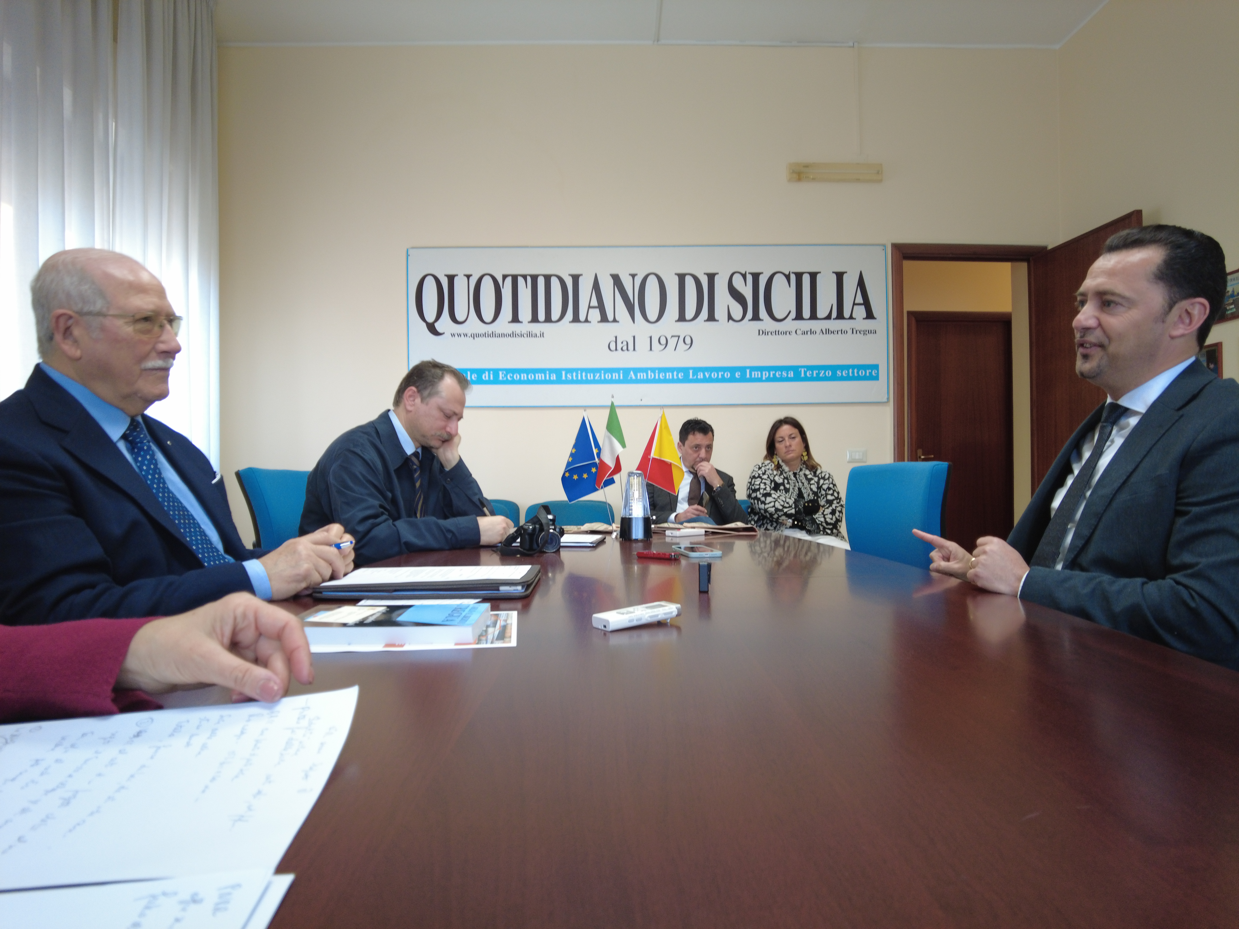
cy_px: 464
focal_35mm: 20
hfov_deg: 81.7
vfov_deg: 66.0
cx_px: 620
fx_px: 716
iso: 200
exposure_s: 1/15
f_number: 1.8
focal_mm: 4.4
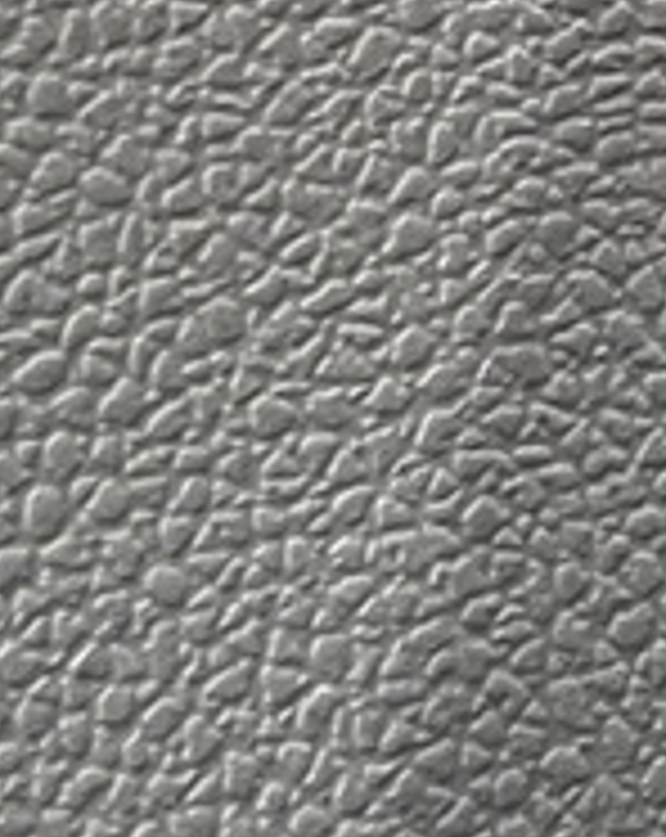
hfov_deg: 7.2
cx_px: 1714
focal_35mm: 197
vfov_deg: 9.5
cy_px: -549
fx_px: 4870
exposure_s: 1/71
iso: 125
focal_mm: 4.2
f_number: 1.6
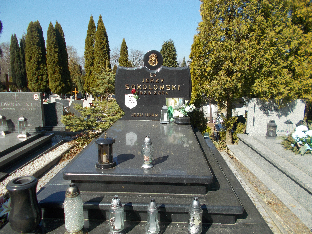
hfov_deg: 67.3
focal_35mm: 26
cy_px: 117
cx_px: 156
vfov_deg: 53.1
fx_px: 234
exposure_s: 1/125
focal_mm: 4.6
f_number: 8
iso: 80
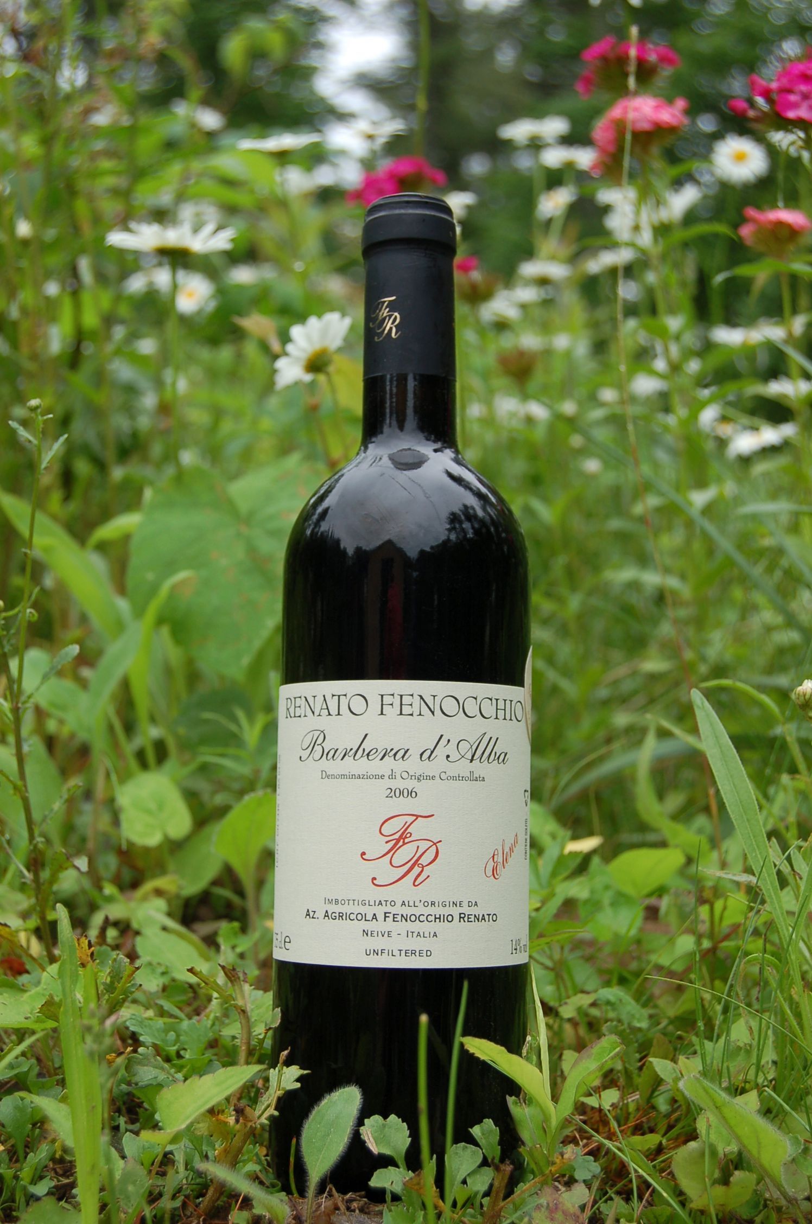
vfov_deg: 35.1
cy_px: 612
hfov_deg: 23.7
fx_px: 1935
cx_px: 406
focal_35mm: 57
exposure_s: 1/125
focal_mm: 38
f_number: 6.3
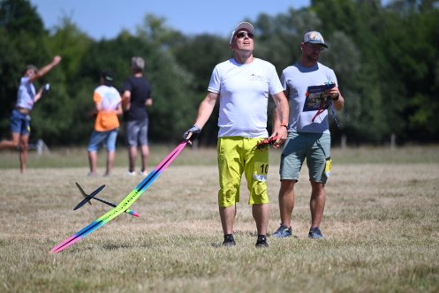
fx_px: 4880
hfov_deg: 5.2
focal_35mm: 400
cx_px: 220
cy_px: 146
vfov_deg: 3.4
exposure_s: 1/3200
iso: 640
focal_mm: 400
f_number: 7.1
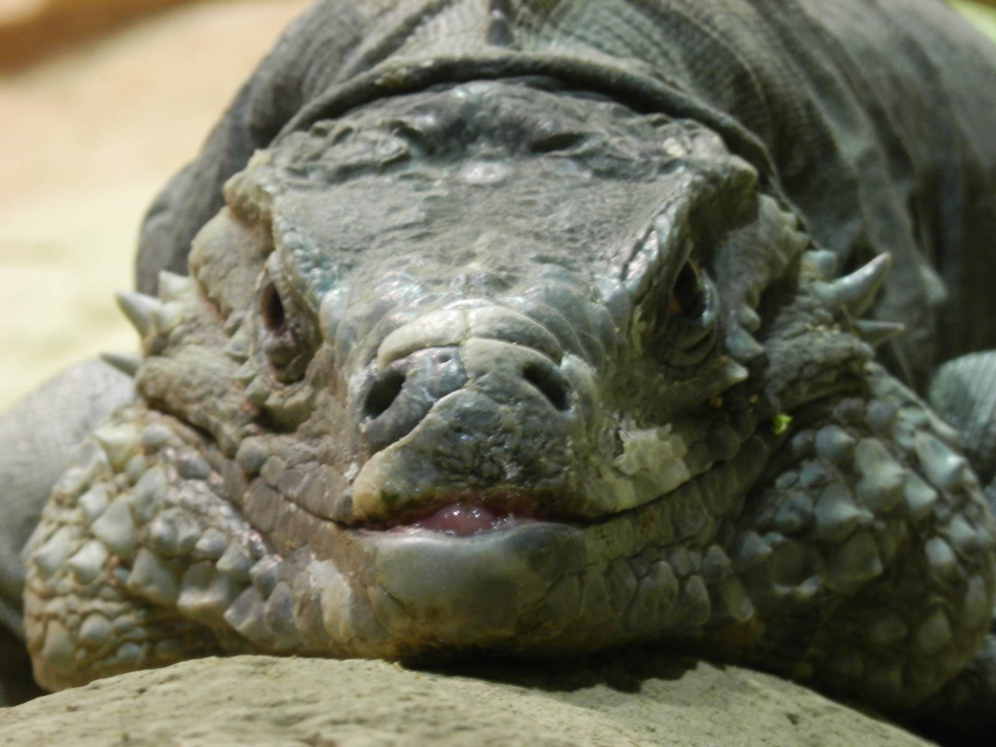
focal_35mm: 274
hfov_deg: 7.2
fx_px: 7884
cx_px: 498
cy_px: 374
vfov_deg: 5.4
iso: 200
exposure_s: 1/4
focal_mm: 48.9
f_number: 6.4
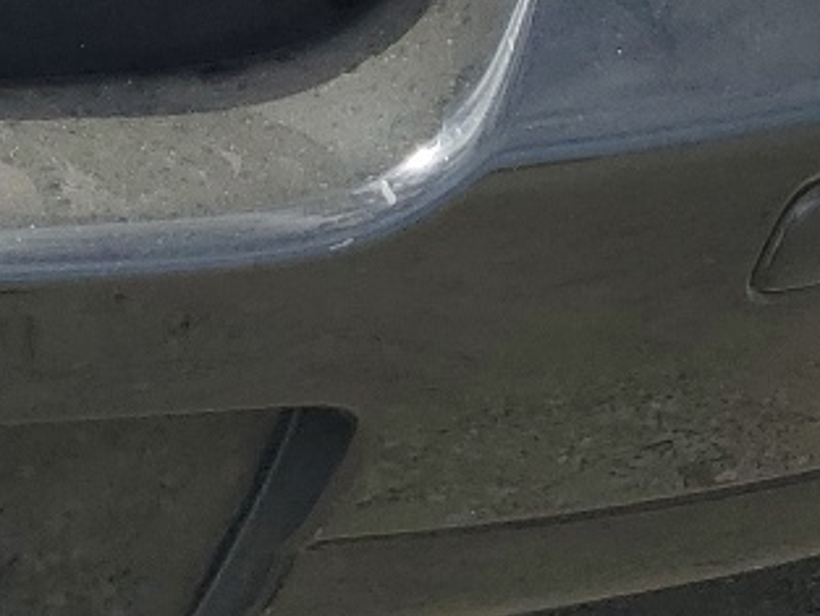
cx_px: -513
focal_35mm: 133
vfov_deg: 10.2
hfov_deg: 13.7
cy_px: -645
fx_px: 3152
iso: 50
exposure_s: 1/2000
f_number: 1.5
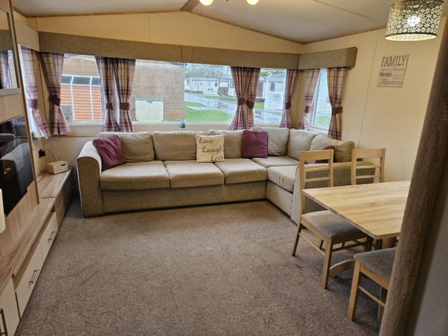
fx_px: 298
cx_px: 224
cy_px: 168
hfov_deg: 73.9
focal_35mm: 23
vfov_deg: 58.9
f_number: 1.8
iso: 200
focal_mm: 5.4
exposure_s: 1/100
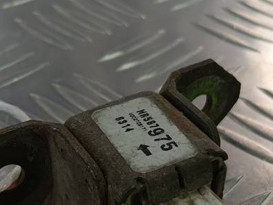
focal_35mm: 70
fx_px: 552
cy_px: 180
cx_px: 110
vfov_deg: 20.6
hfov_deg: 27.7
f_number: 1.6
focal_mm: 4.11
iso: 78
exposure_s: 1/100
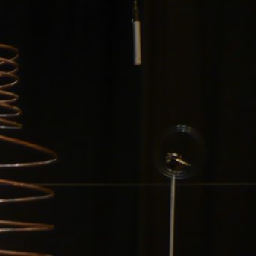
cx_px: -117
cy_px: 284
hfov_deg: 17.2
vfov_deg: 18.2
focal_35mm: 92
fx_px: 770
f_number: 2.8
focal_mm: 5.8
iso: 100
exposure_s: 1/4
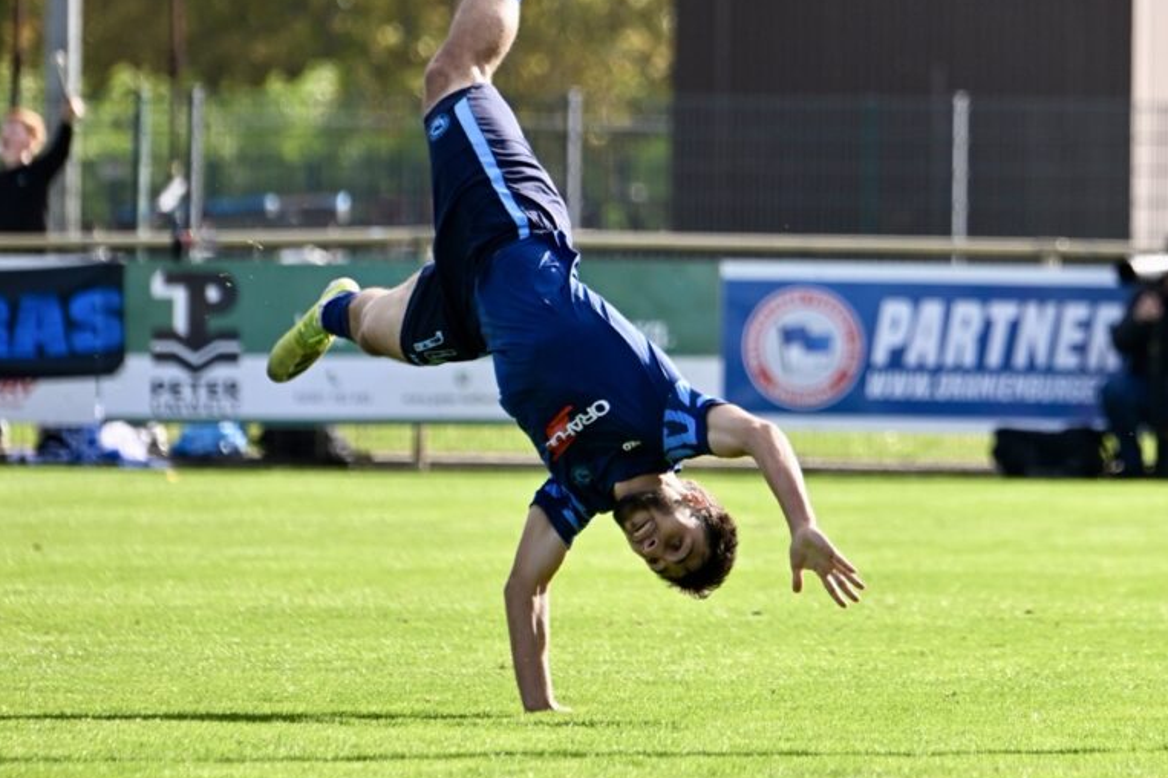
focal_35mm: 483
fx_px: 15663
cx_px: 730
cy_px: 293
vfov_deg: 2.8
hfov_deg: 4.3
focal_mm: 360
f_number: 6.3
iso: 800
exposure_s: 1/1600
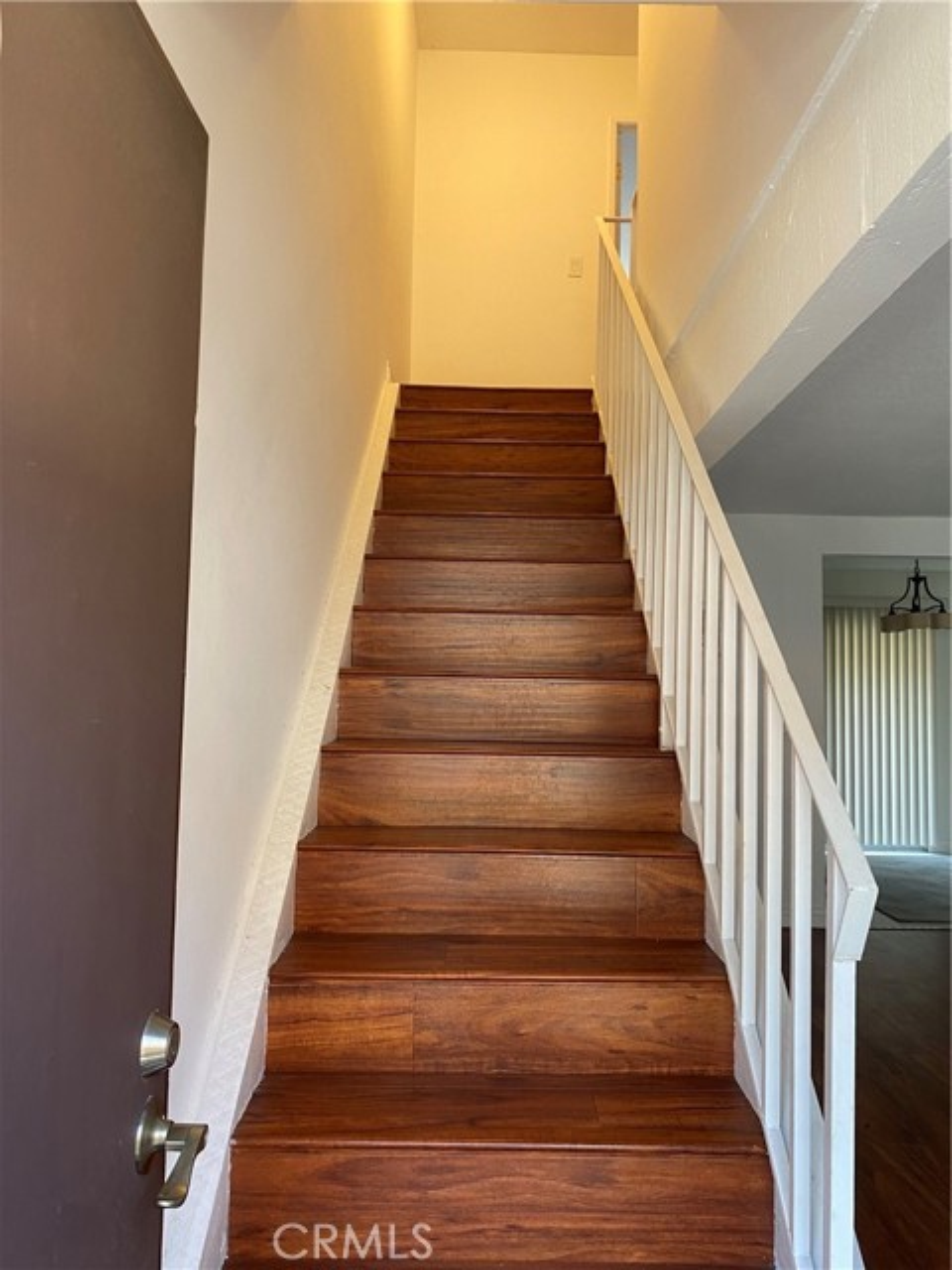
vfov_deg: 67.3
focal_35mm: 26
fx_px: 953
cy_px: 635
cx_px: 476
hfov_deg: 53.1
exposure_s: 1/60
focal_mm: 4.25
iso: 125
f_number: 1.8
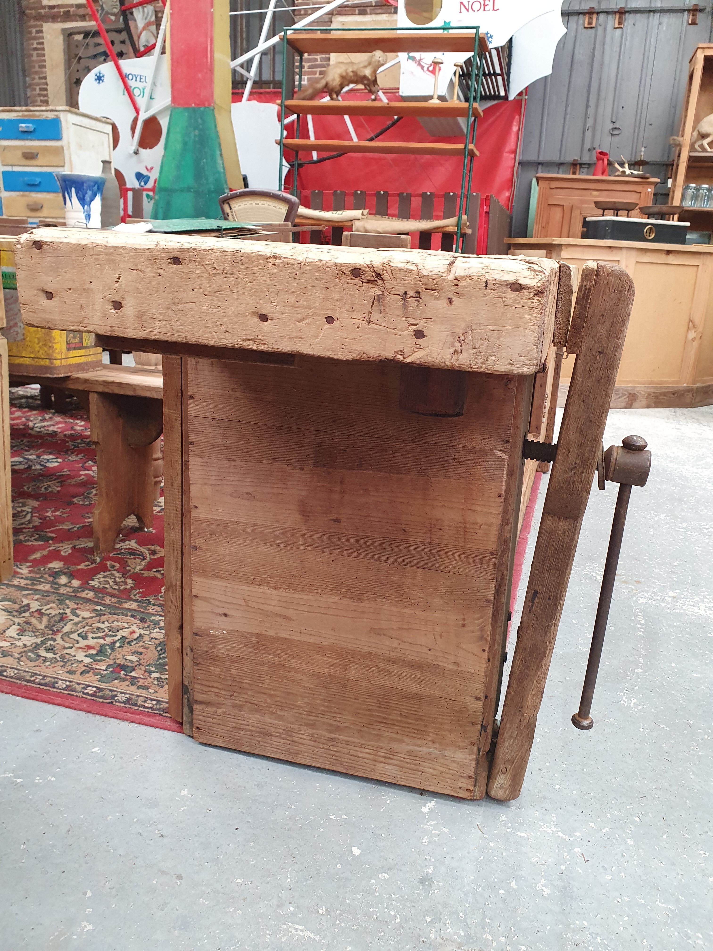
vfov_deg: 67.3
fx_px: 714
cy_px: 476
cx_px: 356
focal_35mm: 26
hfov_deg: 53.1
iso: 320
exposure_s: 1/50
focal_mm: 4.32
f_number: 2.4
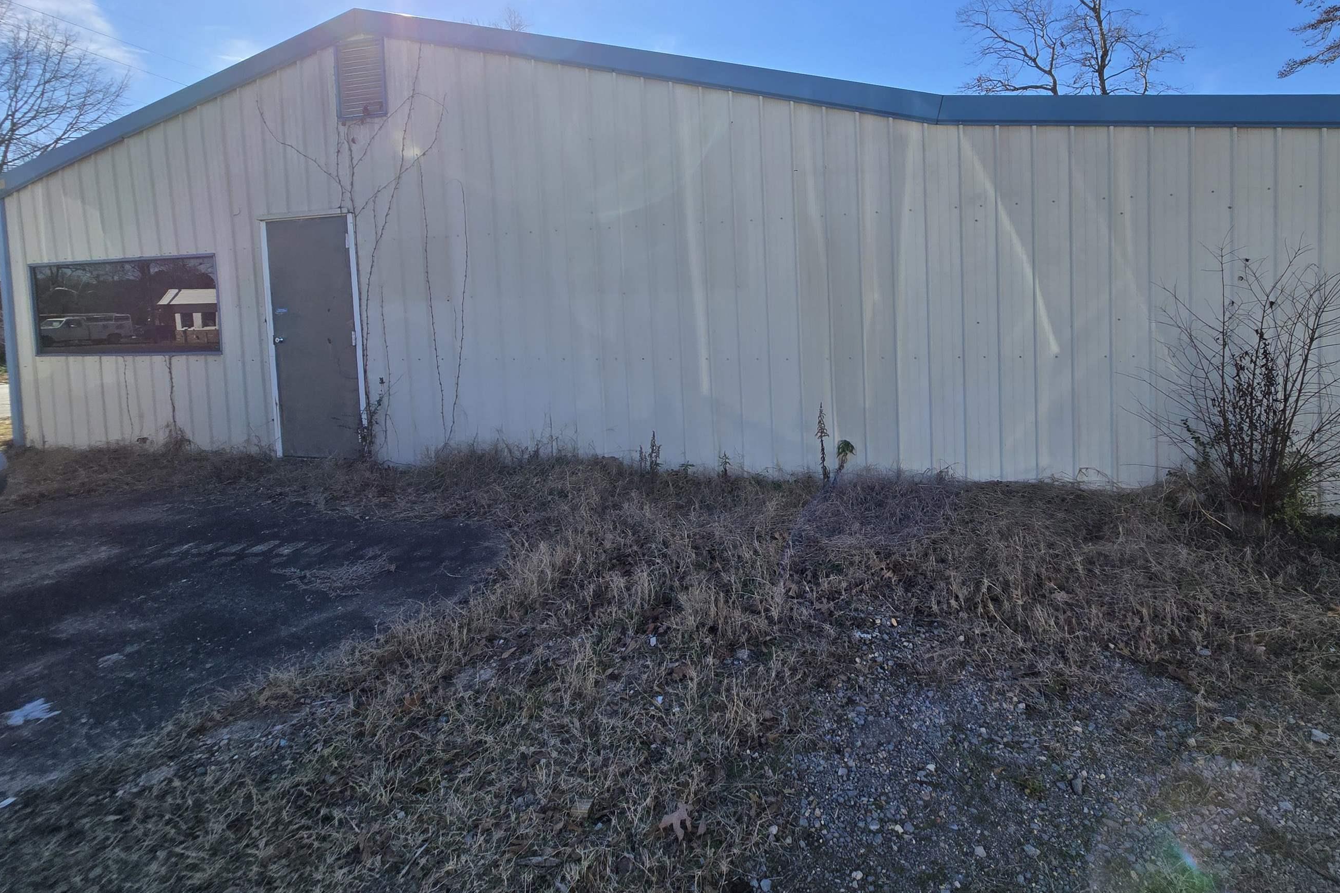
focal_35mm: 16
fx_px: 596
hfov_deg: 96.0
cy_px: 321
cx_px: 775
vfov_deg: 72.2
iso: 50
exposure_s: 1/2210
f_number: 2.2
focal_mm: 2.2
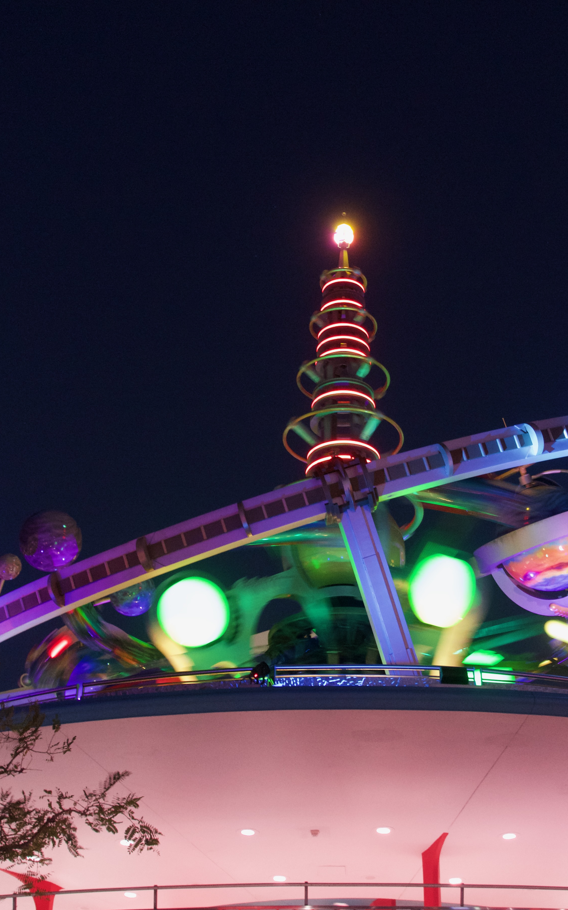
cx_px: 340
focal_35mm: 54
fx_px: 1338
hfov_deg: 23.9
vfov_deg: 37.5
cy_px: 458
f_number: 2.8
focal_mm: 12.99
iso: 1000
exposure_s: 1/8
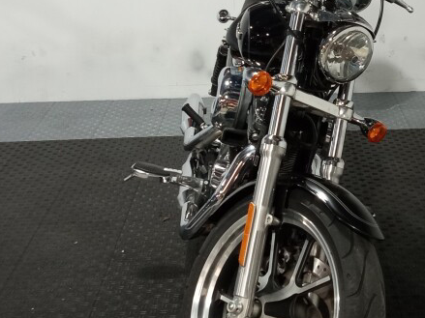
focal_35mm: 68
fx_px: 835
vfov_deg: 21.4
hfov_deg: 28.3
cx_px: 305
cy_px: 80
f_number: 2.2
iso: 412
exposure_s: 1/60
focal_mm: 3.71
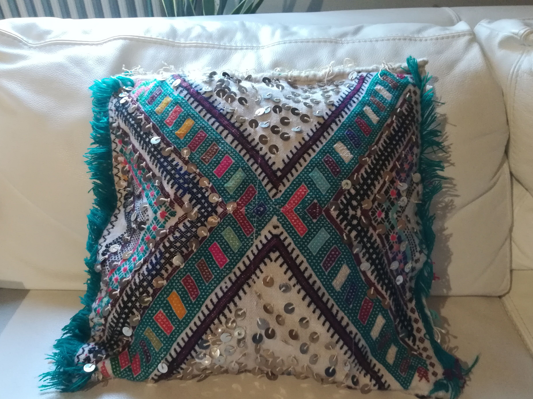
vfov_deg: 49.7
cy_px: 215
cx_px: 272
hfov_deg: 63.4
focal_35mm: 28
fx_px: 431
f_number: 2.2
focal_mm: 3.83
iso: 400
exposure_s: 1/25
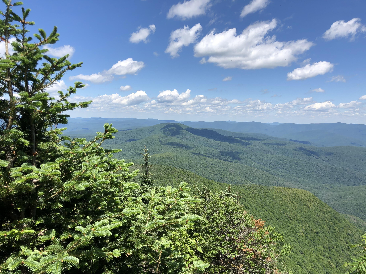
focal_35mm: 28
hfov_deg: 63.4
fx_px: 296
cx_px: 183
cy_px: 137
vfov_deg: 49.7
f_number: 1.8
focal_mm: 4
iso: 20
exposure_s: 1/2208
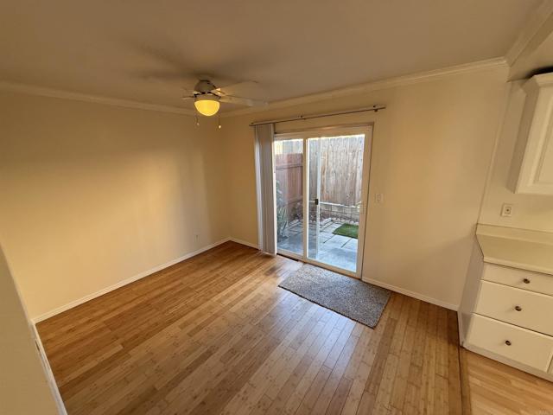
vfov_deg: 85.7
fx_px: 224
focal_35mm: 14
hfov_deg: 102.1
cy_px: 208
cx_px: 276
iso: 160
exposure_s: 1/120
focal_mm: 2.22
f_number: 2.2
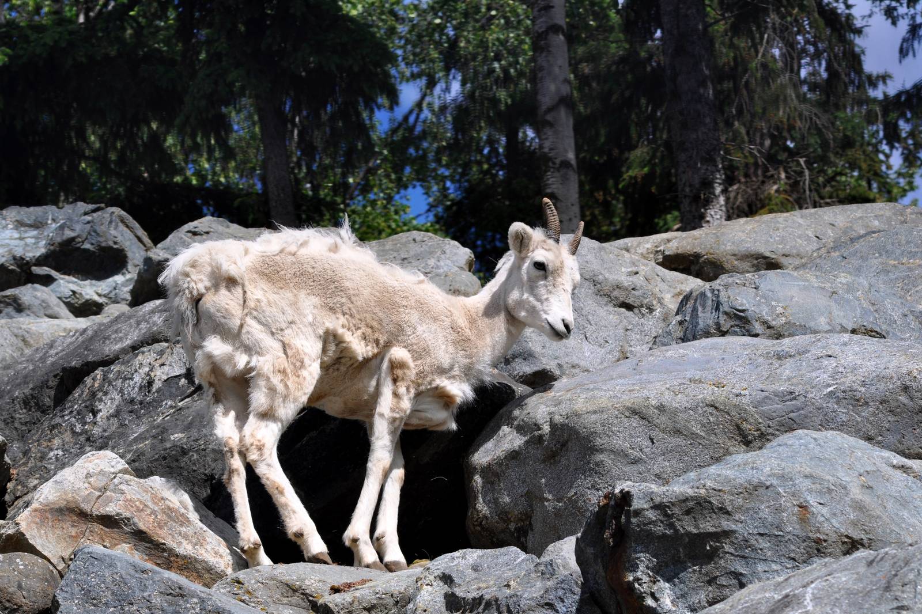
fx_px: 3303
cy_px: 307
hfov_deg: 15.9
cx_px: 461
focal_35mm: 129
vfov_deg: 10.6
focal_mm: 86
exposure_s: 1/800
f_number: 7.1
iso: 200
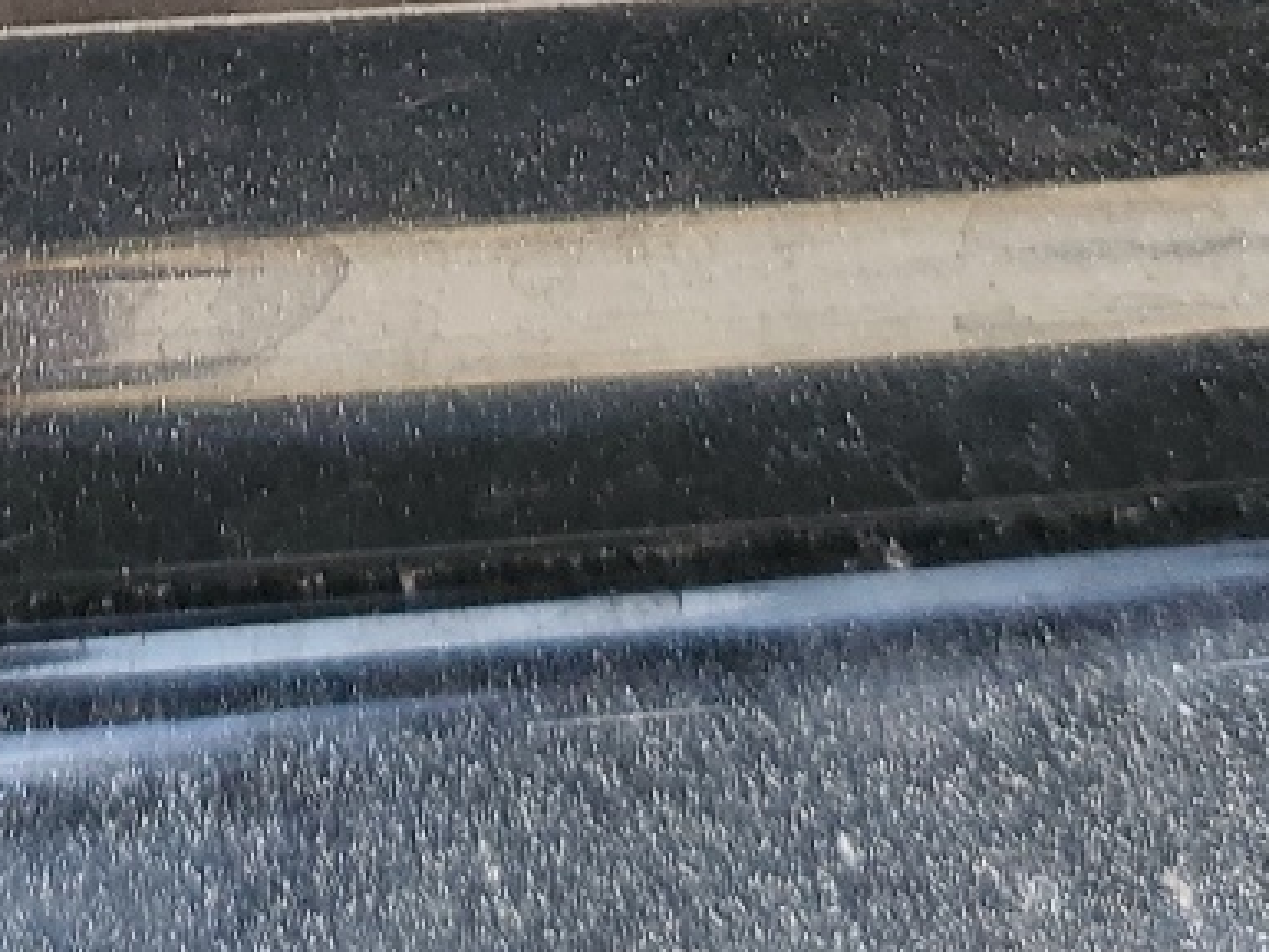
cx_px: 30
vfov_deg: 12.5
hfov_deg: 17.8
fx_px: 3960
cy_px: -791
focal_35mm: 108
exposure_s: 1/120
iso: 53
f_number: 1.5
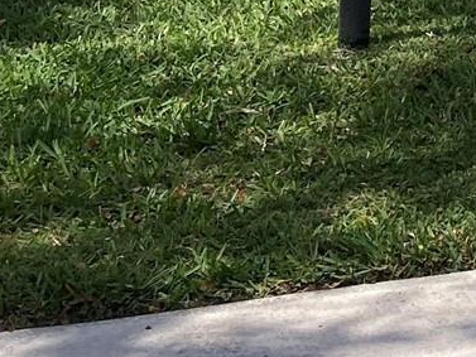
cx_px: 1256
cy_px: -397
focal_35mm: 152
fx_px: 2091
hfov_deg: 10.5
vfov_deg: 9.1
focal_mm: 3.99
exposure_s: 1/1845
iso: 20
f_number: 1.8
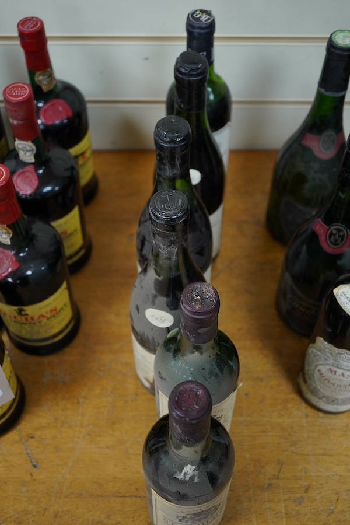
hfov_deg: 29.9
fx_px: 656
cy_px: 262
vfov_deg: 43.6
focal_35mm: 45
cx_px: 175
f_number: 5.6
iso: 1250
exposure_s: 1/125
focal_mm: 30
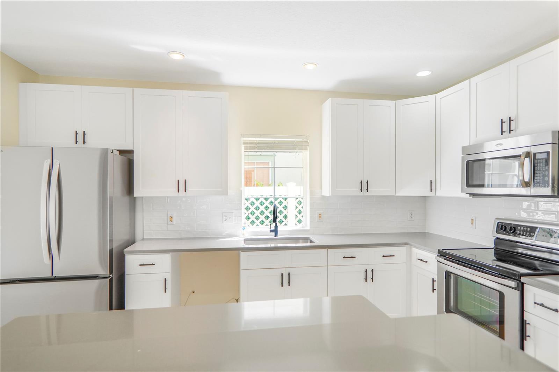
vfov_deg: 67.4
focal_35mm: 18
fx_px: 279
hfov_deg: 90.0
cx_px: 280
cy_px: 186
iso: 100
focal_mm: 12
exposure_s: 1/100
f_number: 3.2
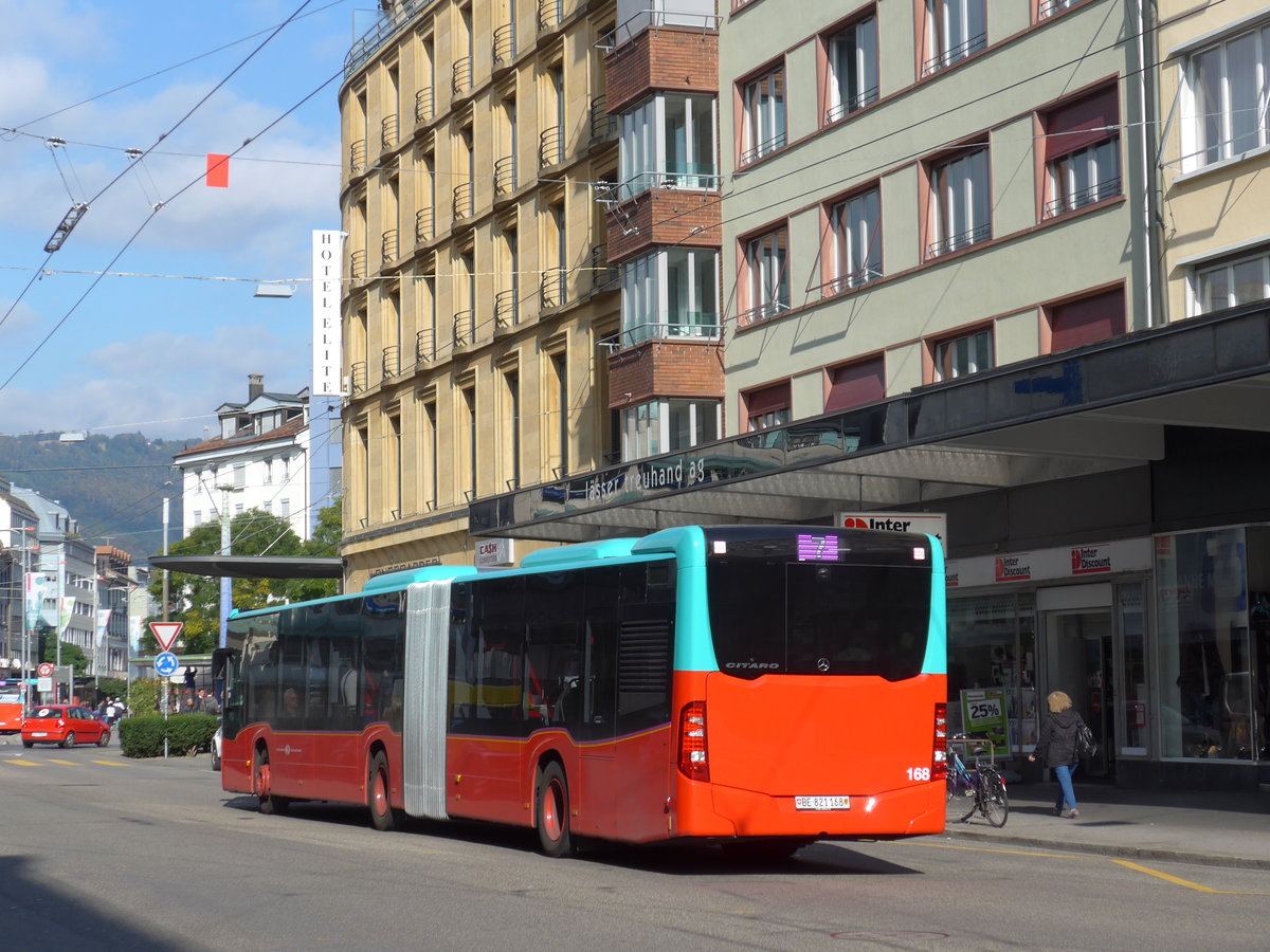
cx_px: 635
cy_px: 476
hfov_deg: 26.3
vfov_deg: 19.9
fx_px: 2715
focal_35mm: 74
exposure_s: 1/640
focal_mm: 15
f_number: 4.2
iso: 80
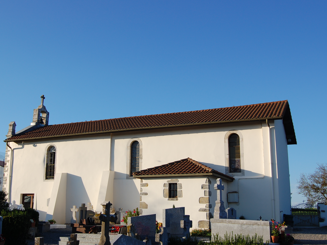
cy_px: 123
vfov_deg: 33.6
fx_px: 406
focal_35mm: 43
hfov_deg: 43.8
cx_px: 149
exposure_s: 1/400
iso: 200
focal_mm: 26
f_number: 8
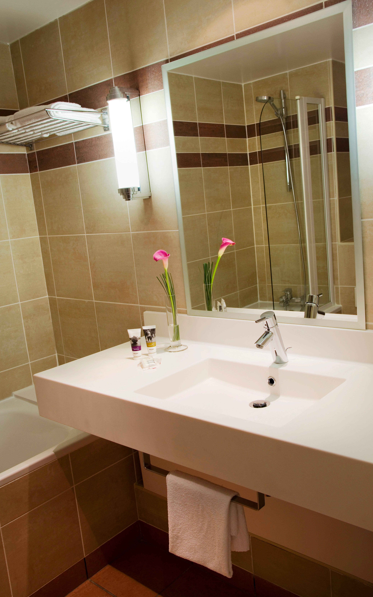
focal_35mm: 31
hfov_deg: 40.6
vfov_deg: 61.2
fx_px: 504
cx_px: 200
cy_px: 297
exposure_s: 1/4
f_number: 8
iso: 200
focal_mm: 30
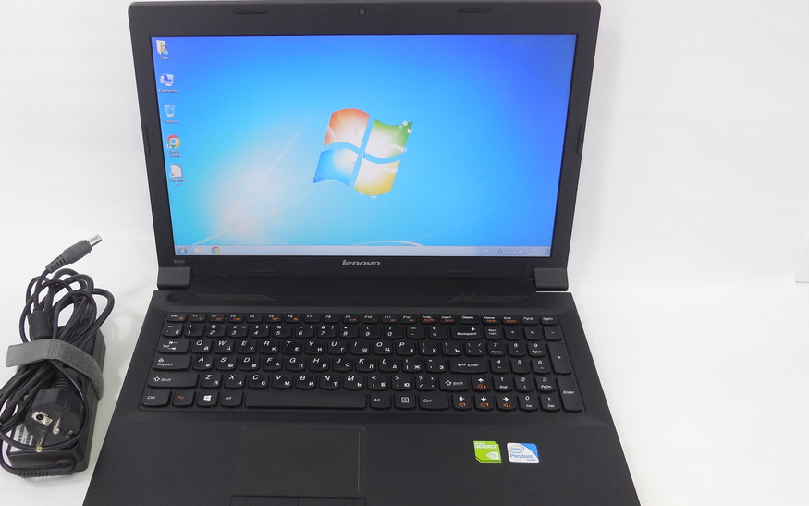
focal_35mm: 31
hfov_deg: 60.9
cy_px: 271
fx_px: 684
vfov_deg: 40.6
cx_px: 339
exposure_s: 1/30
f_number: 3.1
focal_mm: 4.5
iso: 125
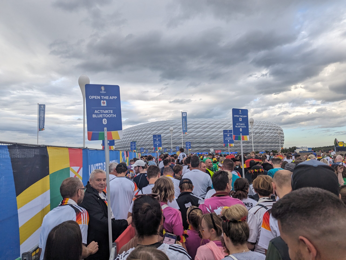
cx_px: 173
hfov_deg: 71.5
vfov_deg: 56.9
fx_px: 240
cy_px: 130
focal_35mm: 24
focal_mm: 6.81
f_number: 1.85
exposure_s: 1/1011
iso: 60
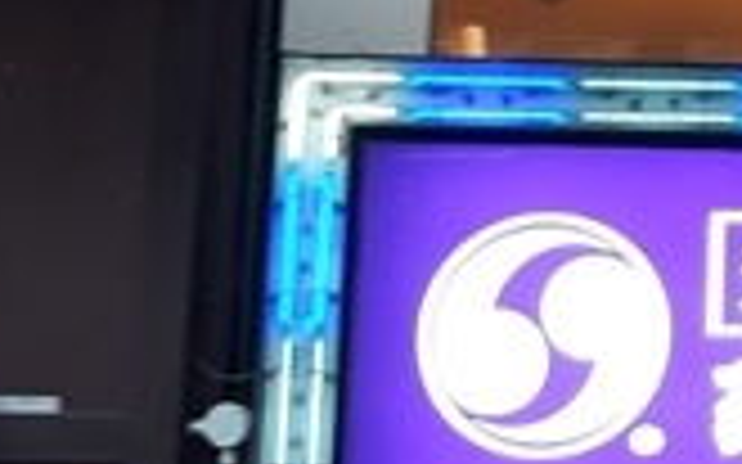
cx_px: 1367
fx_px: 2244
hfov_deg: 15.8
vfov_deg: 10.8
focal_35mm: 111
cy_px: -441
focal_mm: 3.71
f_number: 1.7
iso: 64
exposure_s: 1/40
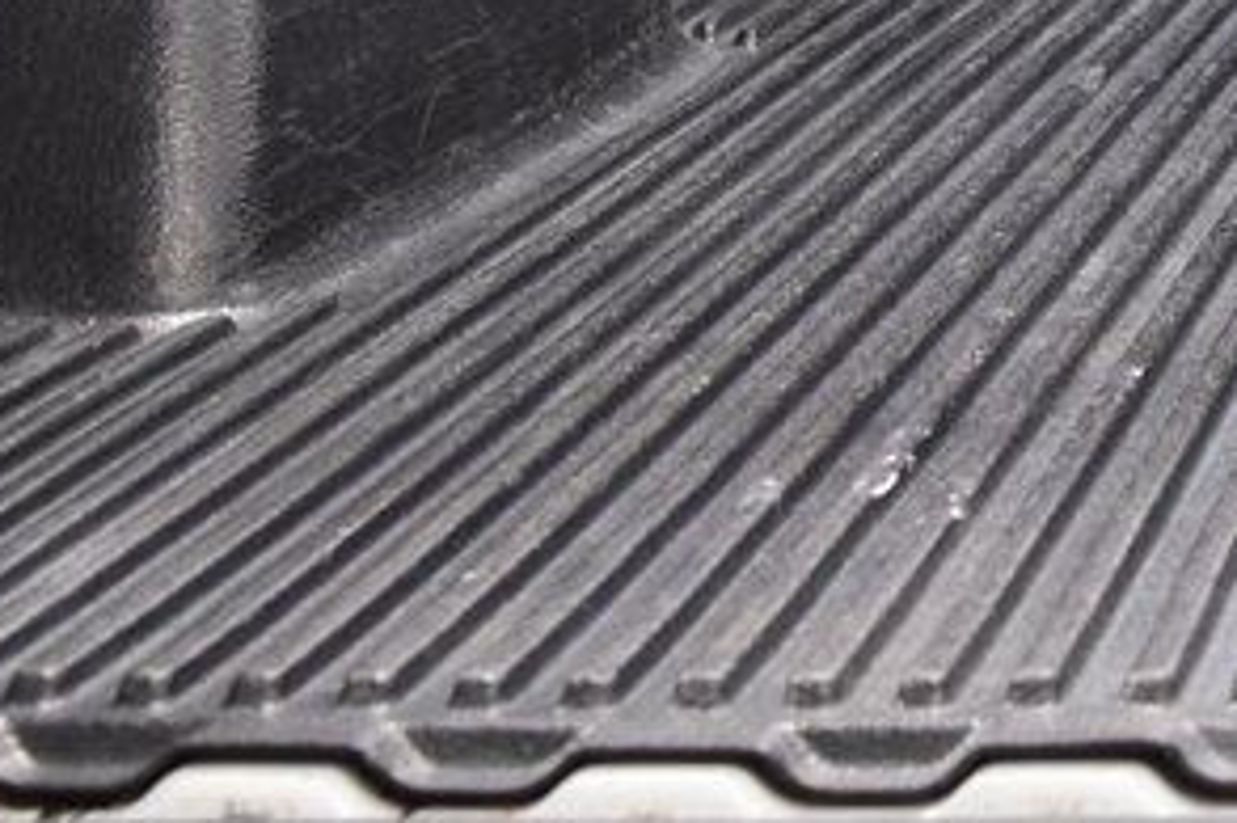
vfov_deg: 8.1
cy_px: -200
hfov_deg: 11.7
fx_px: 5769
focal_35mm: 168
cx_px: 1828
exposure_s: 1/15
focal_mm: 32
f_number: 6.3
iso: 900
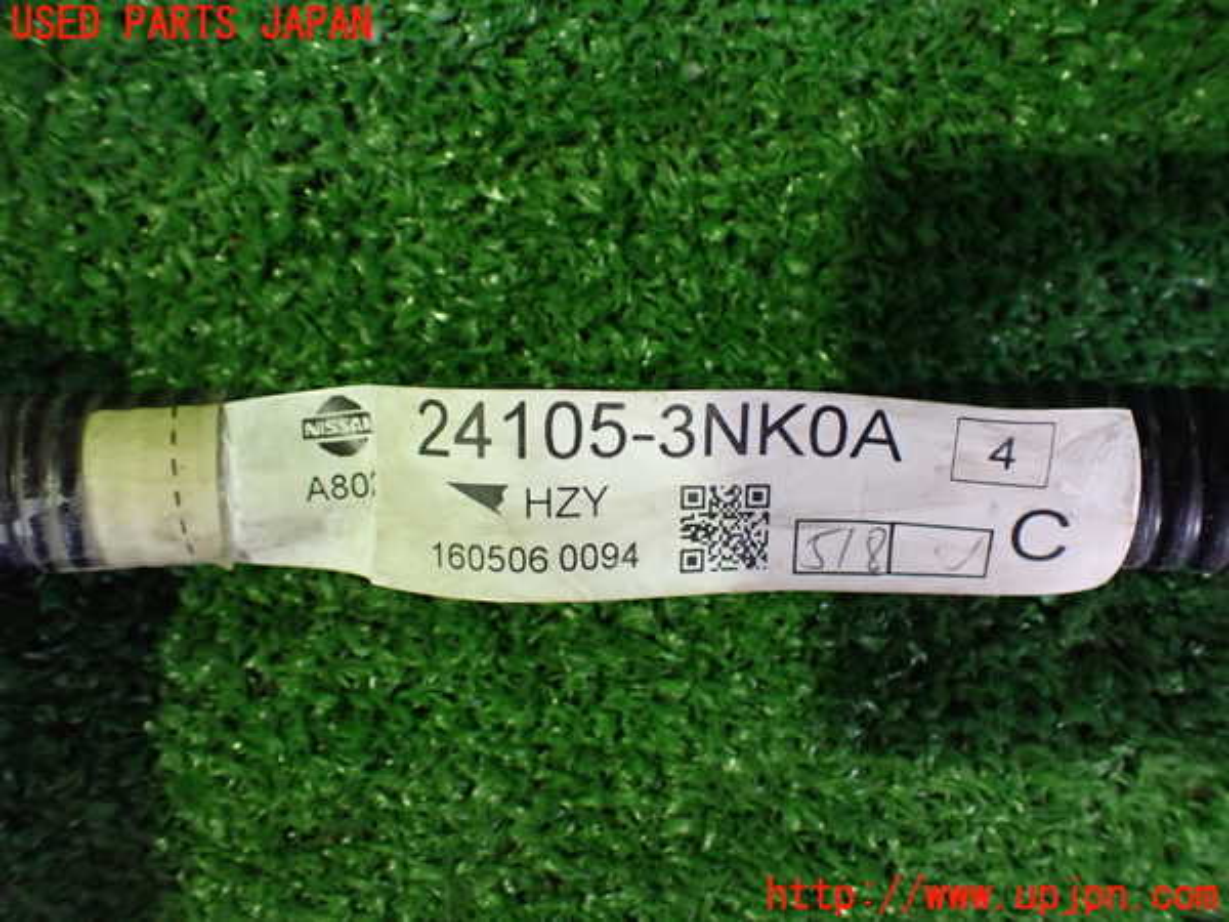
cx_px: 614
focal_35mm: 30
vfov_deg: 46.8
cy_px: 461
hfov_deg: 60.0
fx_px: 1065
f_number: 2.3
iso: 800
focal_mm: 5.4
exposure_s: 1/50
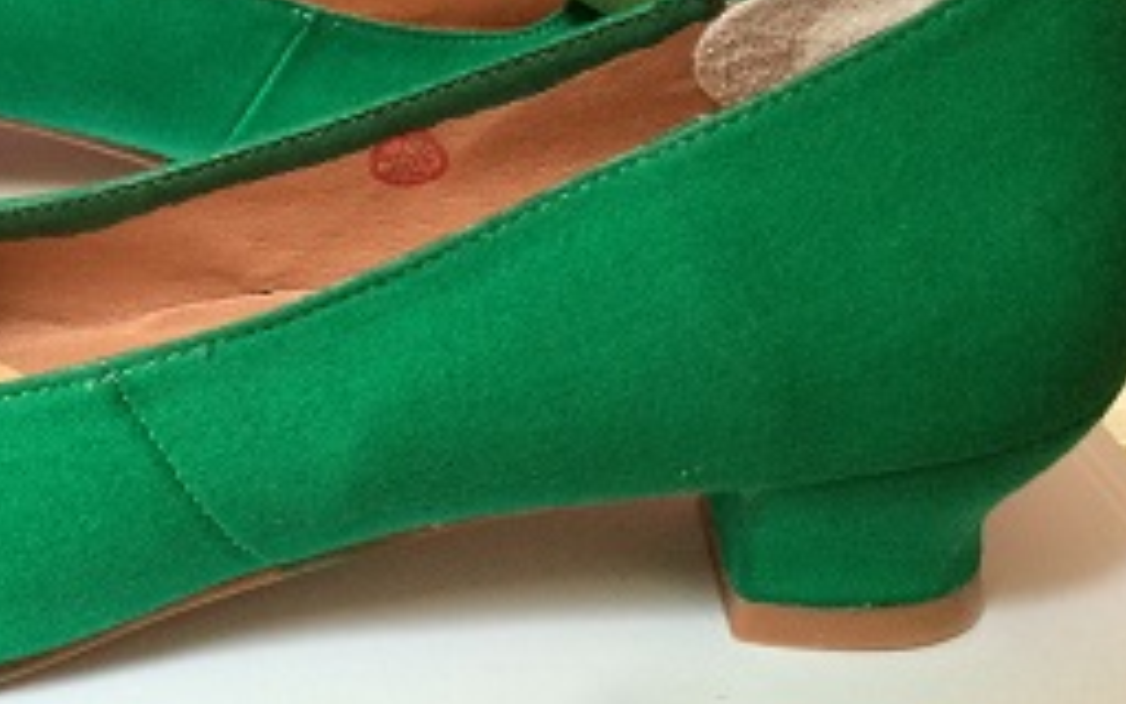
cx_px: 185
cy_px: 125
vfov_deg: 21.3
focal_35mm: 60
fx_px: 1841
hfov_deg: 32.8
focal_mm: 4.15
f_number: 2.2
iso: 160
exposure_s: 1/30
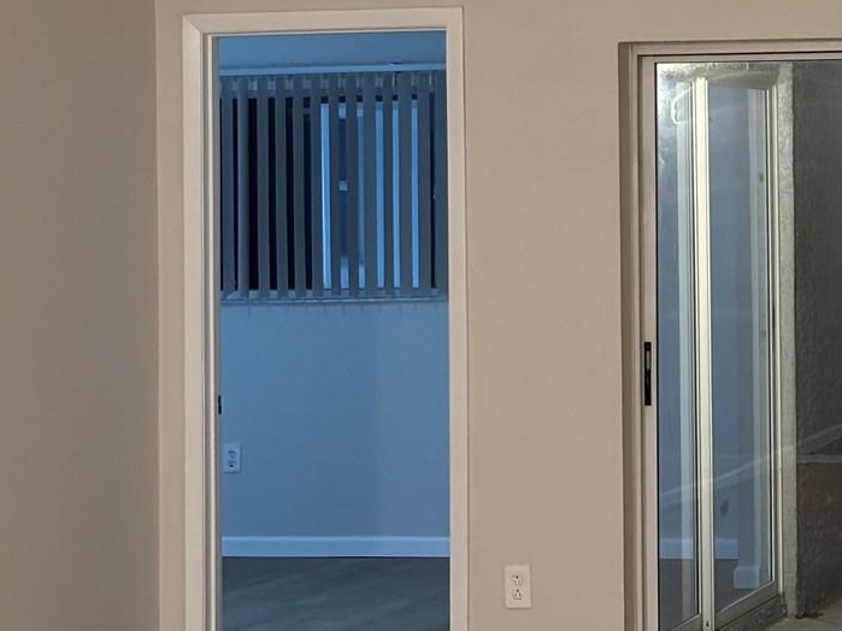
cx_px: 942
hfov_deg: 16.1
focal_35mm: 119
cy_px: 79
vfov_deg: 12.4
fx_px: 2894
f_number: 1.6
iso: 250
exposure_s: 1/30
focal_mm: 5.96
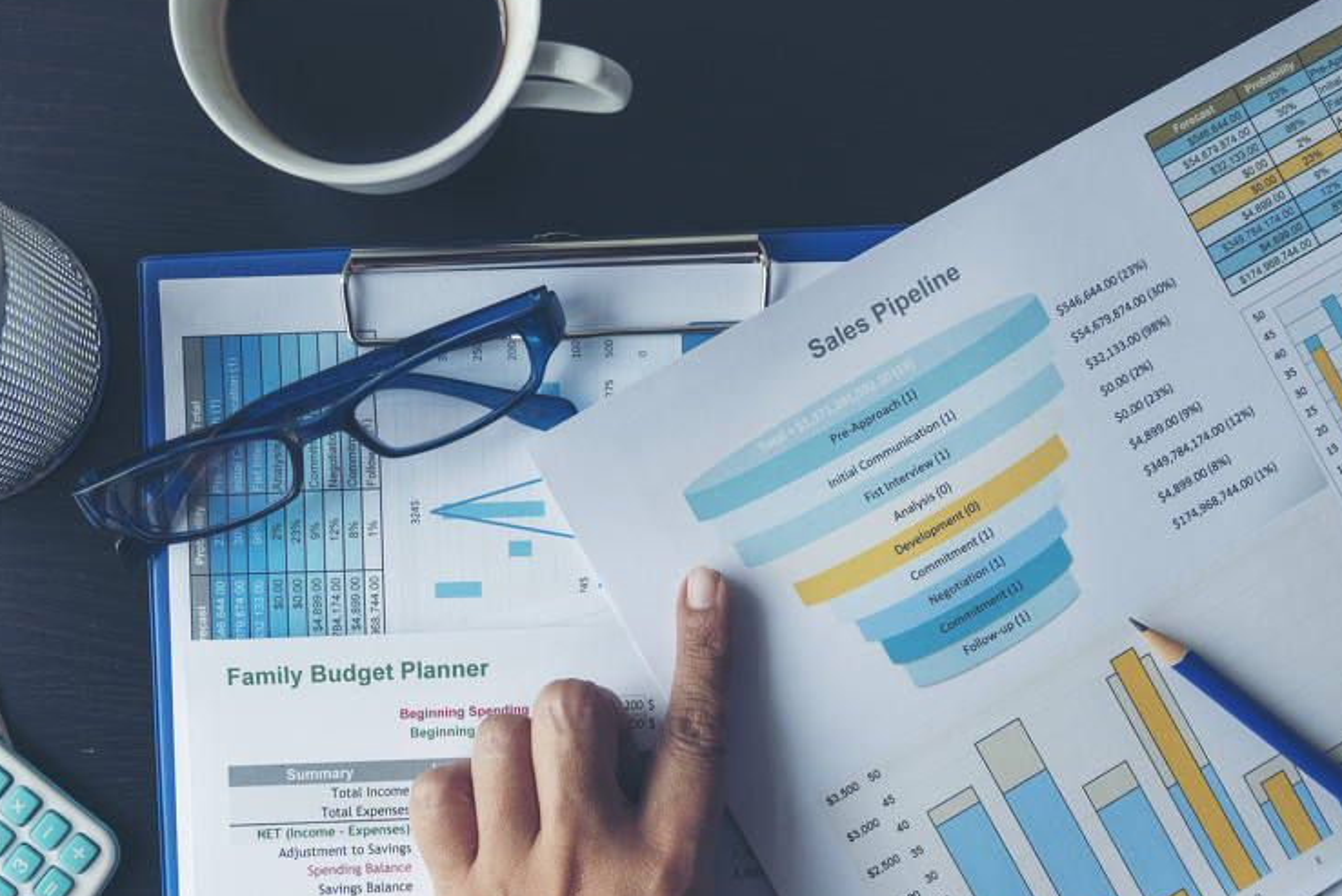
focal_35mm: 52
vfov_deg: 25.8
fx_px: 1940
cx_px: 656
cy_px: 619
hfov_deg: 38.2
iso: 250
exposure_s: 1/60
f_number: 5.6
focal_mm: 30
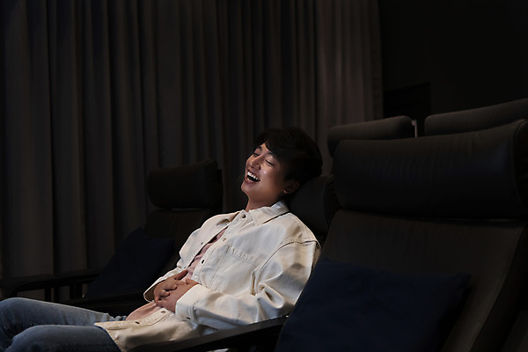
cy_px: 176
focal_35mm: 40
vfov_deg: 33.4
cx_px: 264
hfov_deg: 48.5
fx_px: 587
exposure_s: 1/100
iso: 1250
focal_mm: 40
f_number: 2.8
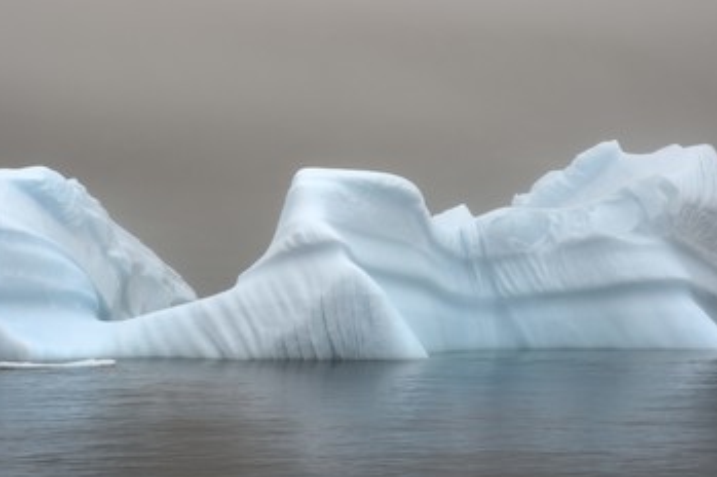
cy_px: 234
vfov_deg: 5.7
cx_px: 341
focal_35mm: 241
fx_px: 4795
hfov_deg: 8.6
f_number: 11
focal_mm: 200
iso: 400
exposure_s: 1/250
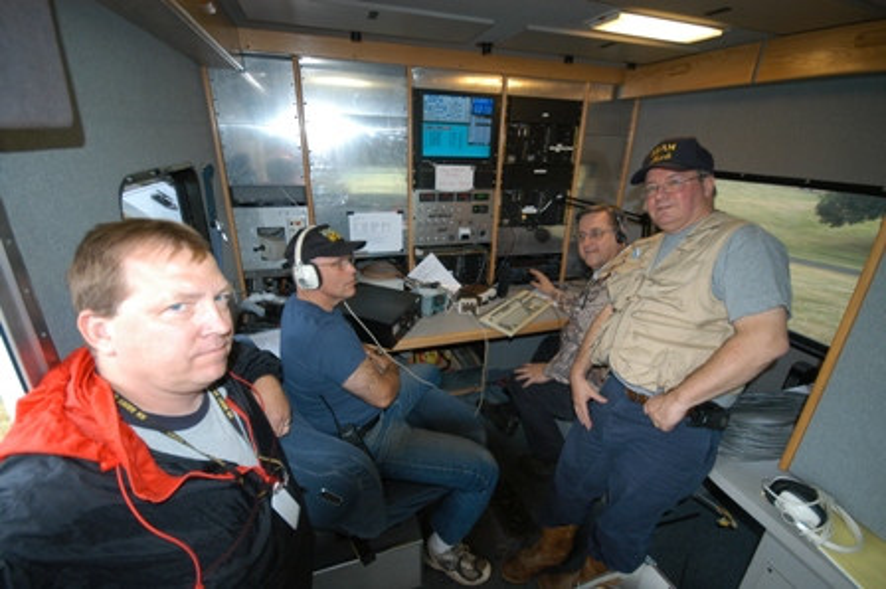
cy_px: 294
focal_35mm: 15
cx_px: 443
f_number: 4
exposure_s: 1/60
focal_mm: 10
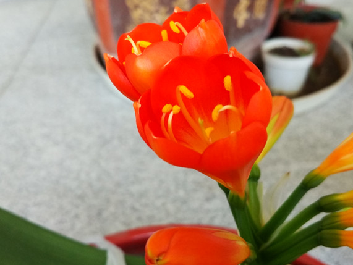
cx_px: 183
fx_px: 429
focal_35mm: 42
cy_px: 132
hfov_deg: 44.8
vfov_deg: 34.4
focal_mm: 4.12
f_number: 2
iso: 329
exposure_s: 1/33
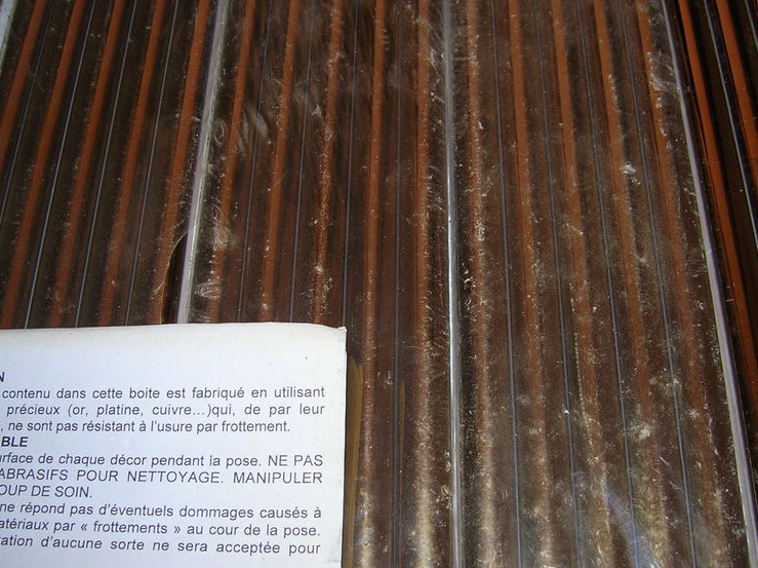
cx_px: 410
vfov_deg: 31.5
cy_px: 275
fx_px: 1006
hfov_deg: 41.2
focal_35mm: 46
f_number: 2.9
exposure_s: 1/60.1
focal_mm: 5.7
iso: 50
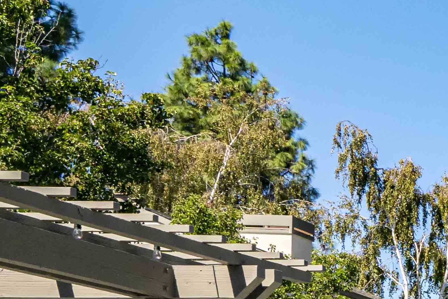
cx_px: 969
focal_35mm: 79
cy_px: 469
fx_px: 983
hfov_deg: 16.7
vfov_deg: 15.7
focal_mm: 16
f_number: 8
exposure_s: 1/2000
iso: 400
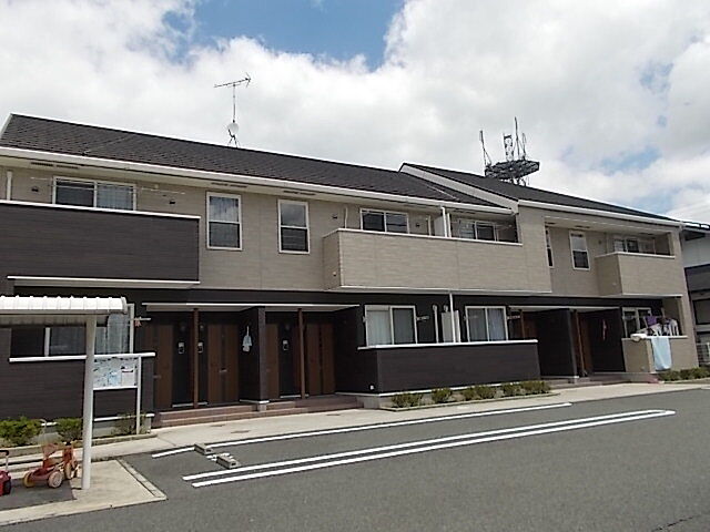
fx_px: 533
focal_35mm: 26
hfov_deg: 67.3
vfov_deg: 53.1
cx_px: 355
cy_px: 266
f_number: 8
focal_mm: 4.6
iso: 80
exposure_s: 1/160
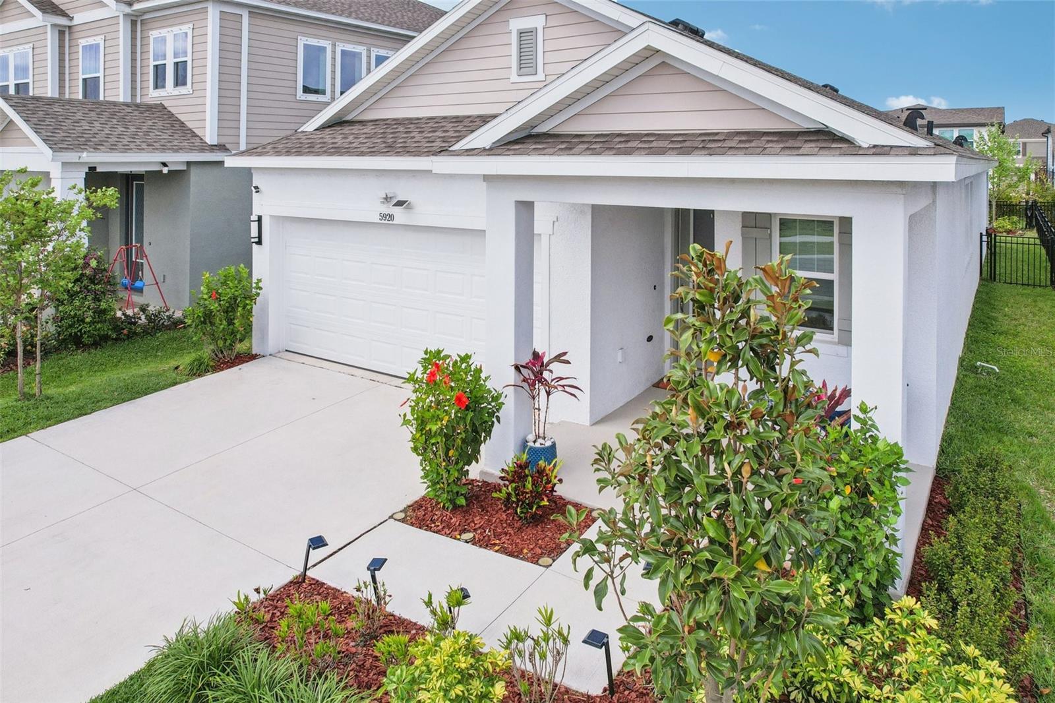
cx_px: 528
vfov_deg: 57.2
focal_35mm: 22
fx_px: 645
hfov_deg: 78.6
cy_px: 352
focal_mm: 8.4
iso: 120
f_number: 2.8
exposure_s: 1/2000
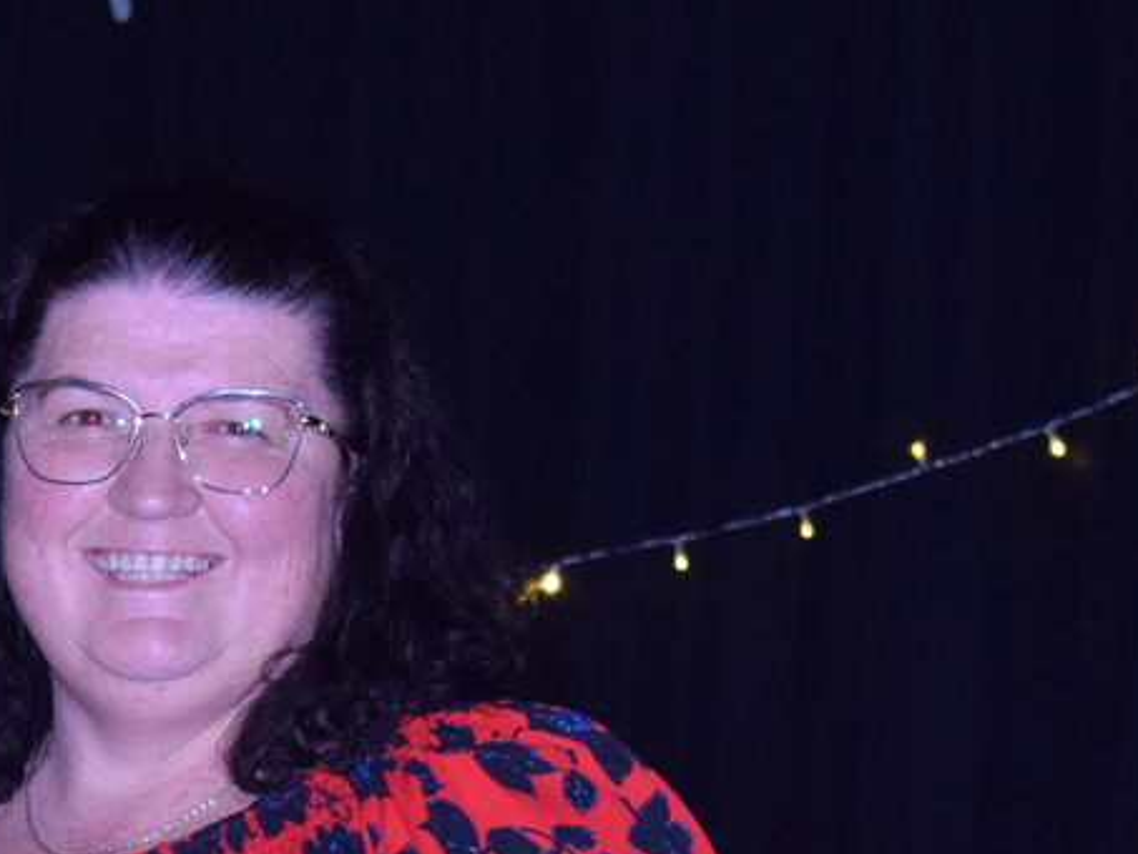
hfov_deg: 7.4
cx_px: -480
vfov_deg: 5.6
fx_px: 8635
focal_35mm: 263
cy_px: 872
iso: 1000
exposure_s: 1/60
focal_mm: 55
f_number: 8
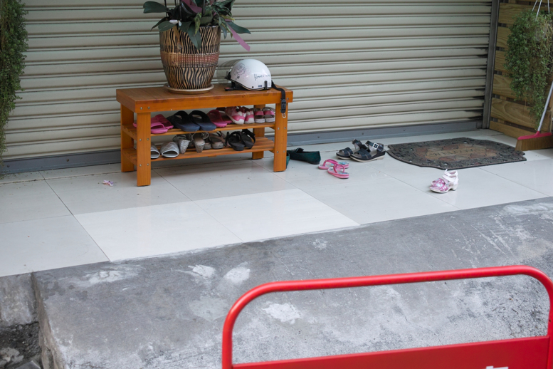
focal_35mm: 54
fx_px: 829
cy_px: 145
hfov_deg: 36.9
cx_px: 263
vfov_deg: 25.0
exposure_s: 1/50
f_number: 2.8
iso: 200
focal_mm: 24.2
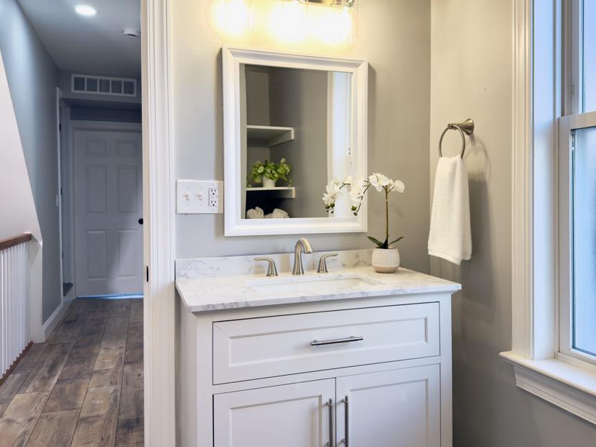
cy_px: 201
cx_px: 322
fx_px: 516
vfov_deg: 46.7
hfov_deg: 59.9
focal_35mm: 30
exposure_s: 1/125
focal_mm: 6.76
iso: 64
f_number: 1.78
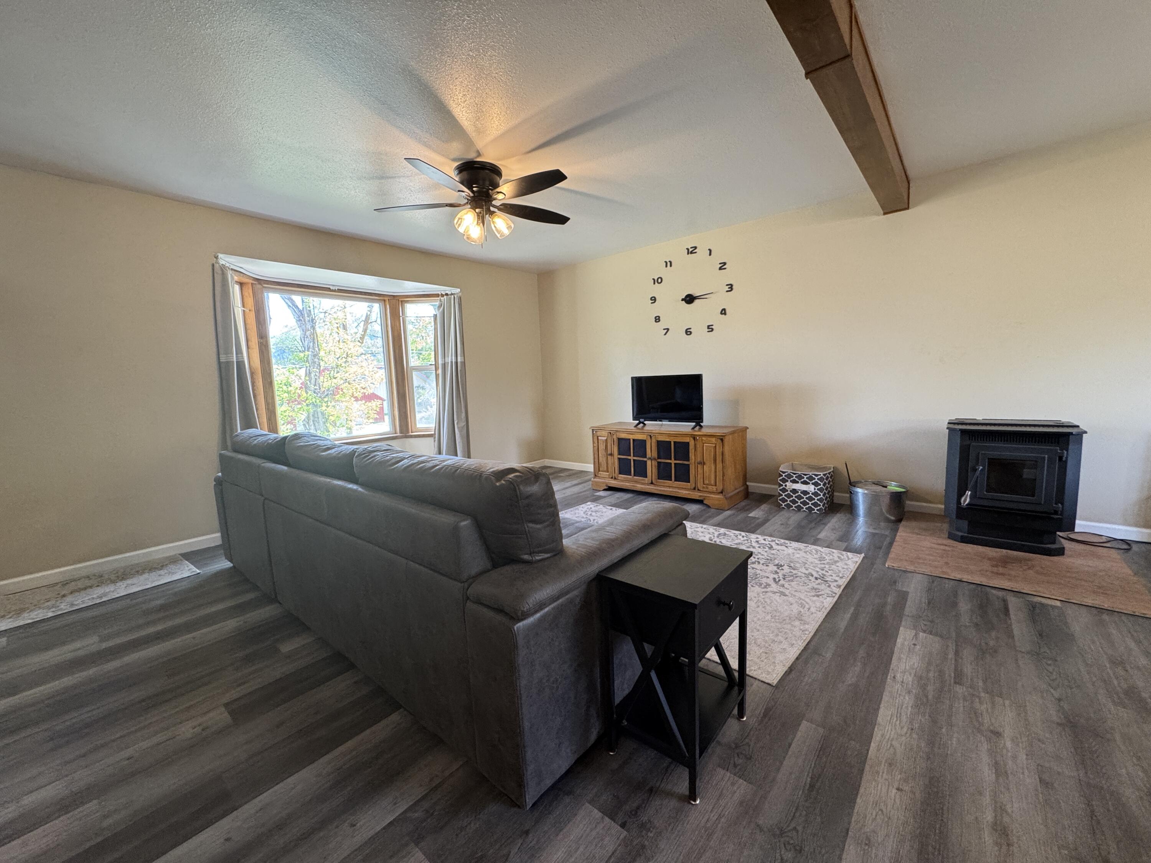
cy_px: 432
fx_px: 466
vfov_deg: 85.7
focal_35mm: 14
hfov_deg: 102.1
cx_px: 576
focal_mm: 2.22
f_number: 2.2
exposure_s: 1/120
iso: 200
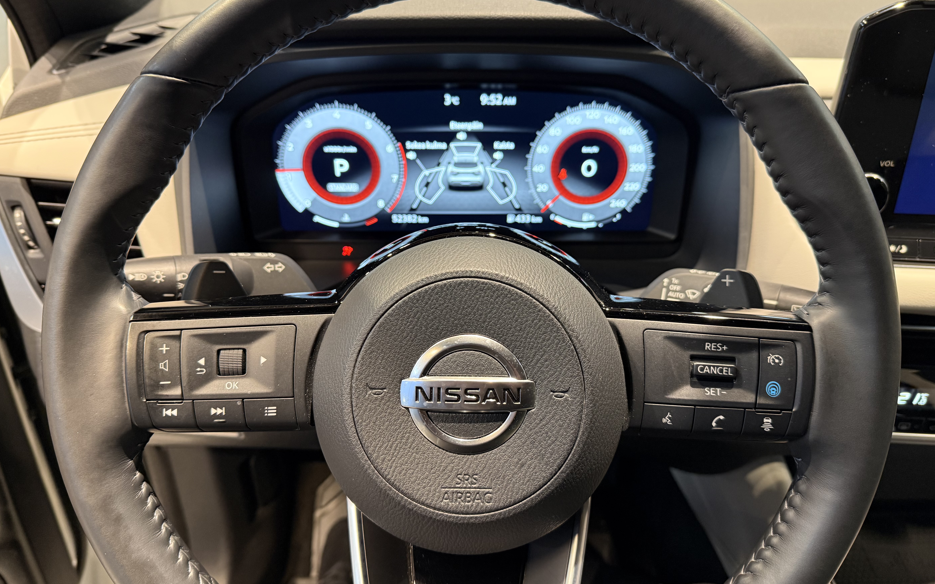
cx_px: 476
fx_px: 663
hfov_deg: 70.4
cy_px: 269
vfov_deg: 47.6
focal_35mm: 26
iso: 320
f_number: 1.78
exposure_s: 1/50
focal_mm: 6.76
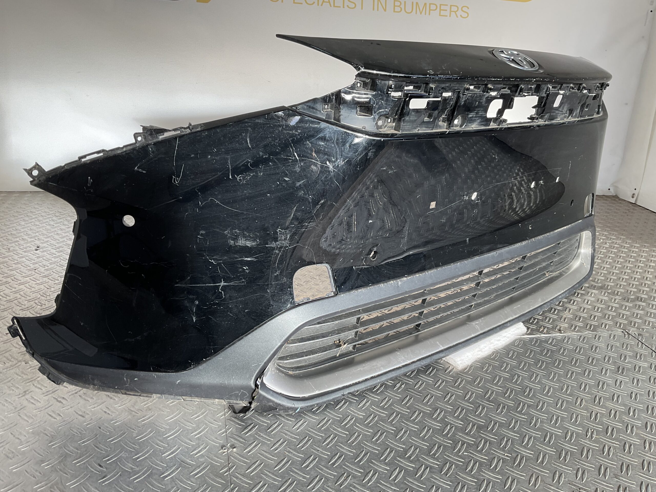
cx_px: 328
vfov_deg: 48.2
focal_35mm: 29
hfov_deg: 61.7
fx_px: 550
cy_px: 246
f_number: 1.8
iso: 16
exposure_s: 1/142
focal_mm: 3
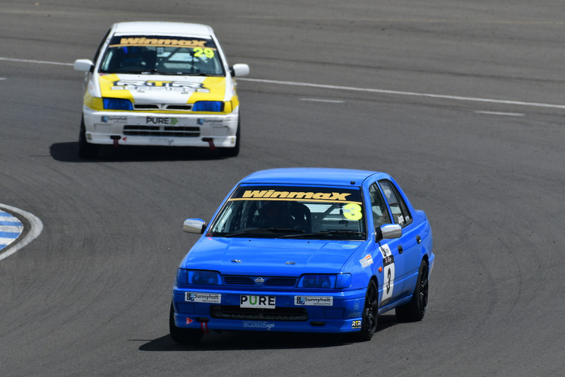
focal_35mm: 750
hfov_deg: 2.7
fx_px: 11774
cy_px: 188
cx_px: 282
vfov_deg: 1.8
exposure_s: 1/640
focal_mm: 500
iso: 200
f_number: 10
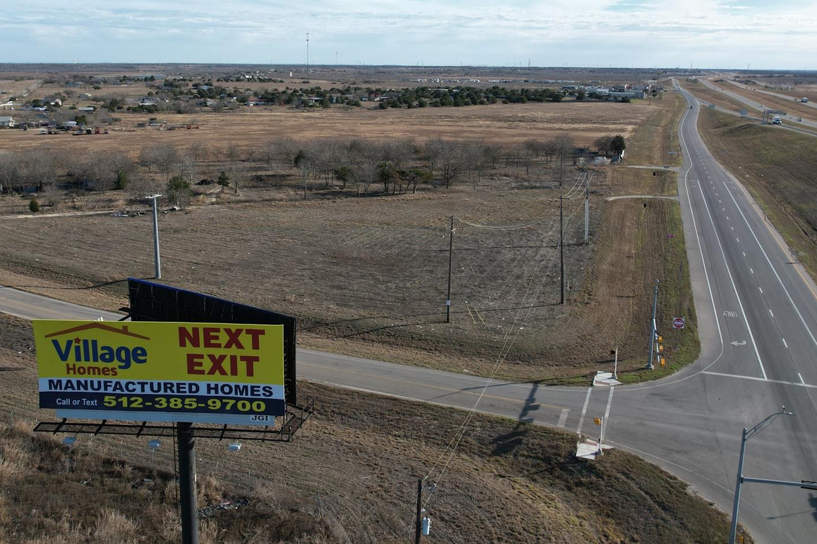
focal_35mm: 32
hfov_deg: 58.5
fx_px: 726
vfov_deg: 40.7
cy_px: 193
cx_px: 350
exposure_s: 1/1500
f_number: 2.8
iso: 100
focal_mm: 8.38
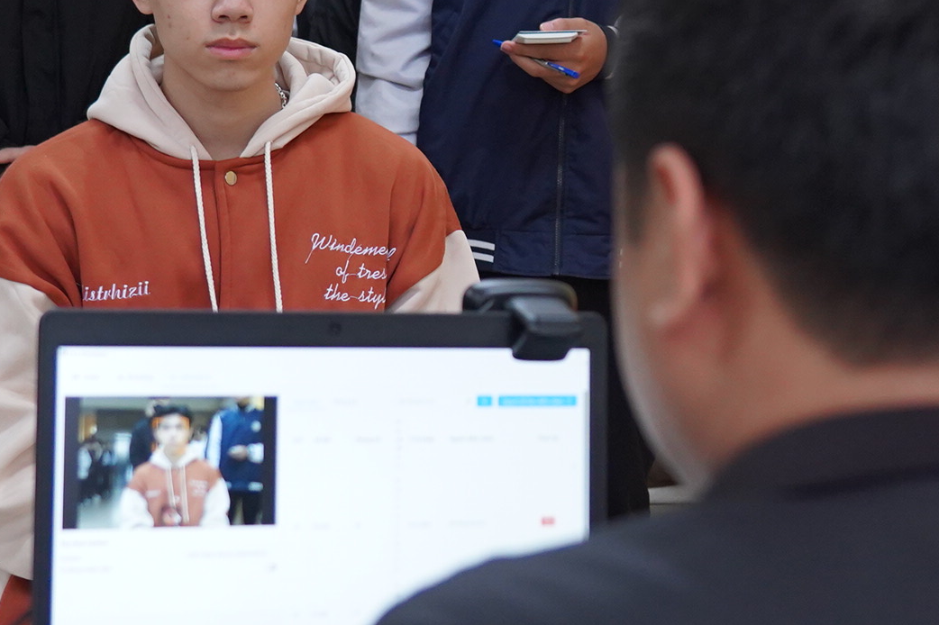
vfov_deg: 13.5
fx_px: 2633
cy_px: 150
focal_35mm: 101
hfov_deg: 20.1
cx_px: 715
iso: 2500
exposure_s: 1/160
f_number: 4
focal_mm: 35
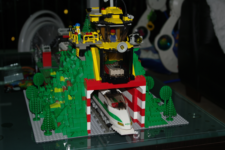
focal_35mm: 57
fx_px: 356
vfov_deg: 23.7
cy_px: 75
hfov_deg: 35.1
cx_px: 112
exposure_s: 1/60
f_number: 4.5
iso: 100
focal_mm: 38
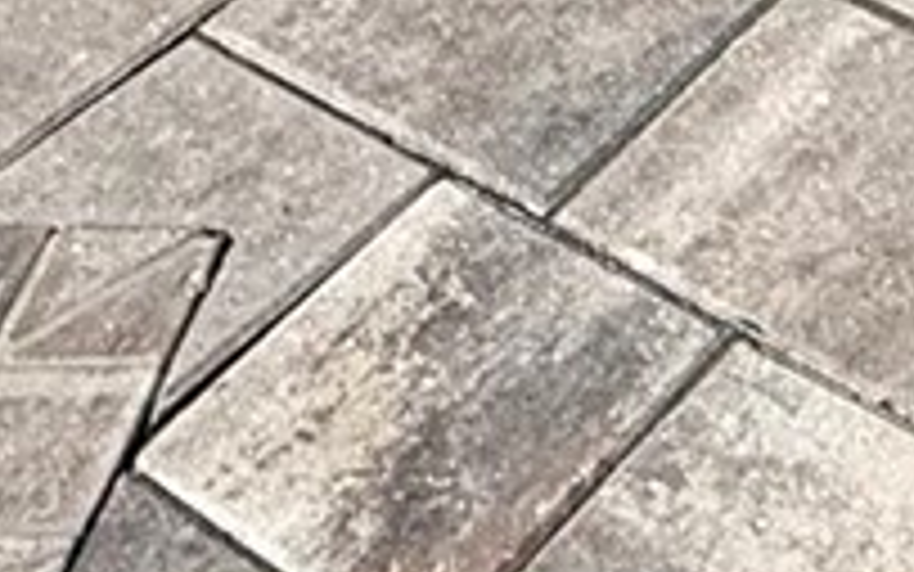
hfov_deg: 16.3
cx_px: 1360
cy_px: -1558
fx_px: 2915
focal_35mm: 117
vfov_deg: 8.0
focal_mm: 2.22
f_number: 2.2
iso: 50
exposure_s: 1/3663
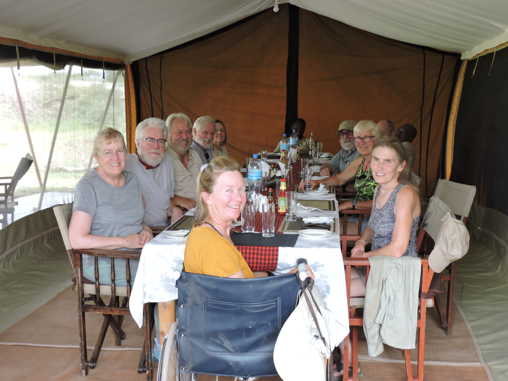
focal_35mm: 47
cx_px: 254
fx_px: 690
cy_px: 190
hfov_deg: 40.4
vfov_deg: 30.9
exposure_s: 1/50
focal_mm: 8.4
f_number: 3.5
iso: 220
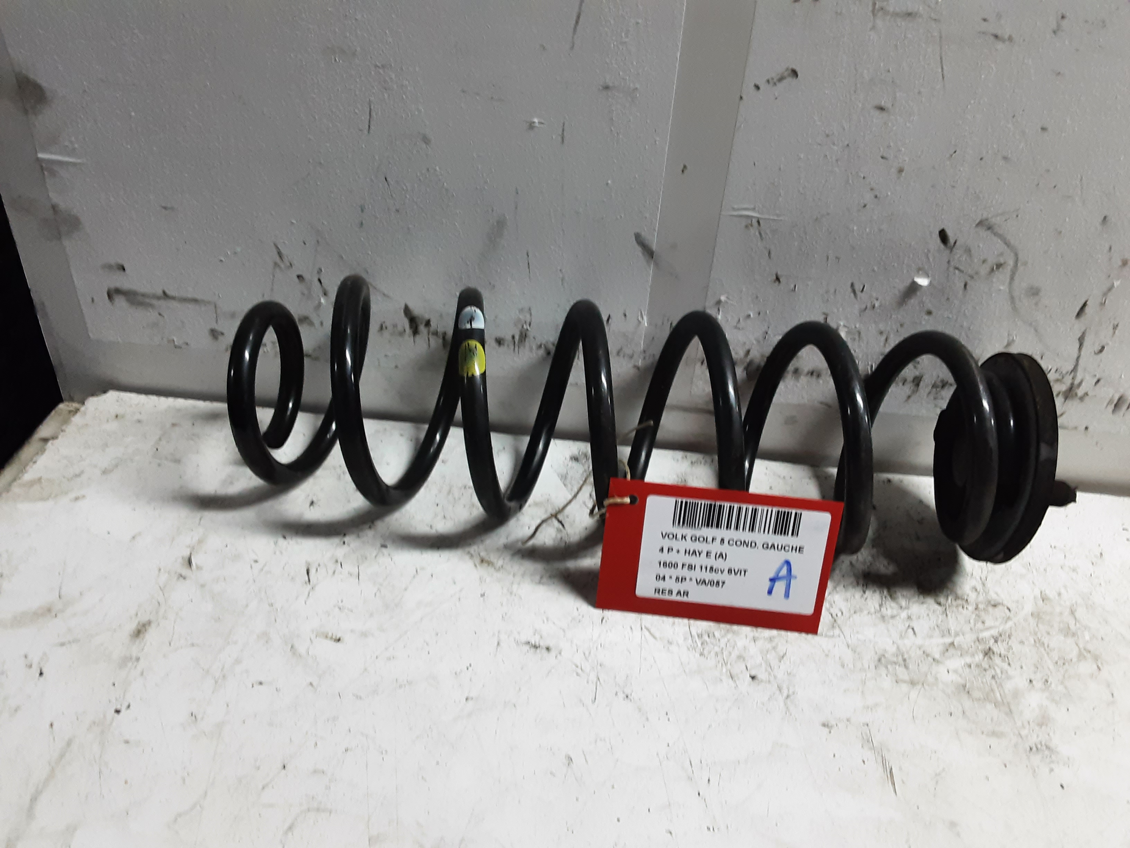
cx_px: 565
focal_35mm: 27
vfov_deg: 51.4
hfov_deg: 65.3
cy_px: 424
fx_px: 881
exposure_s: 1/33
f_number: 1.9
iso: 160
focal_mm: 2.91
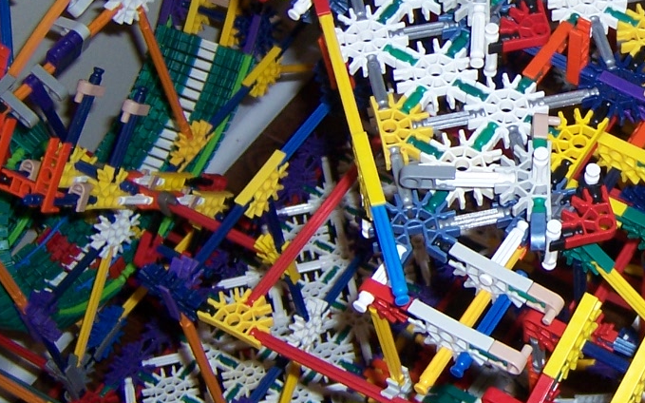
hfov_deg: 24.6
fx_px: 1406
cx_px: 654
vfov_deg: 16.3
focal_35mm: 80
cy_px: 130
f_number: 2.8
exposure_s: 1/60
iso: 80
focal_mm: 5.5
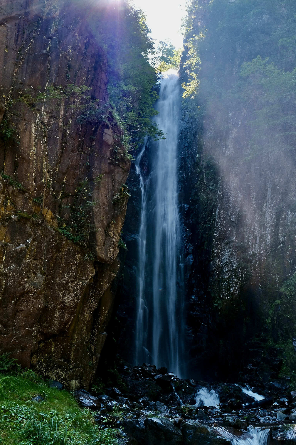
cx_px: 148
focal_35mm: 39
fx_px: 481
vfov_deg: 49.6
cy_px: 222
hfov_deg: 34.2
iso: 320
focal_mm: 26
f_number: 11
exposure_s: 1/13
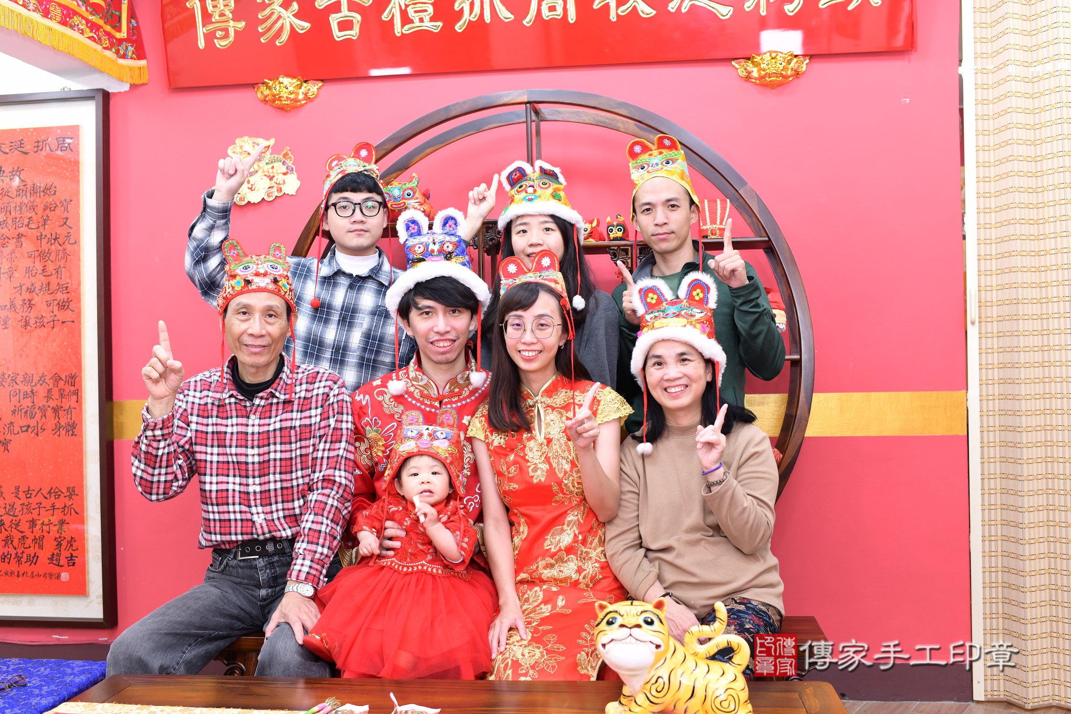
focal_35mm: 35
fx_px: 1041
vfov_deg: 37.9
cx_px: 536
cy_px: 357
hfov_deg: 54.4
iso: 1000
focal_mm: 35
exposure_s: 1/250
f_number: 4.5
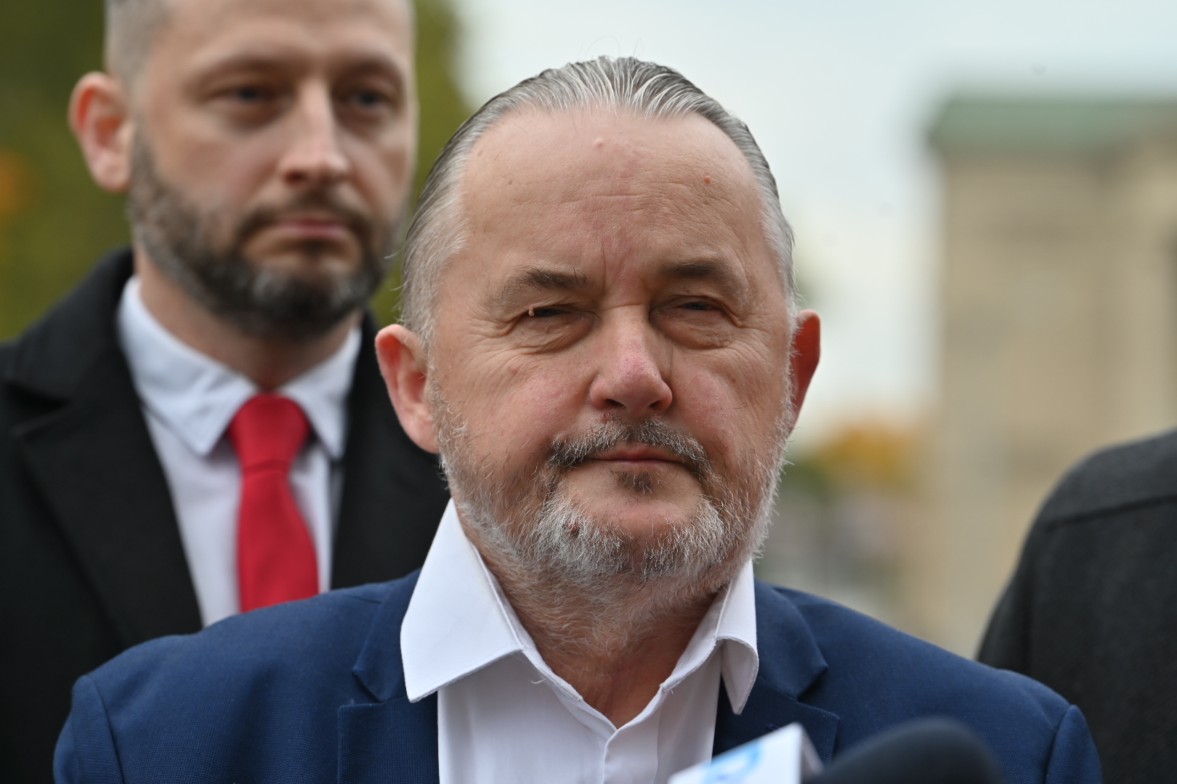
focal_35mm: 180
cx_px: 588
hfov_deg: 11.4
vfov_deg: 7.6
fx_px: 5885
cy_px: 392
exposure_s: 1/200
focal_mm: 180
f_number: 5.6
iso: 125
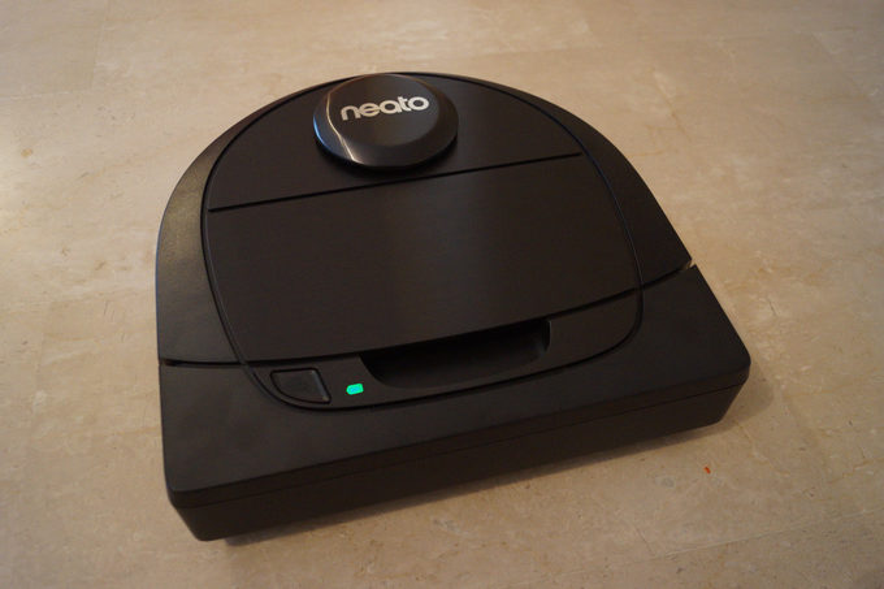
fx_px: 736
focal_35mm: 30
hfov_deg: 61.9
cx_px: 442
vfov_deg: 43.6
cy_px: 294
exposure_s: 1/40
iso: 1600
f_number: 3.5
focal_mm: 20
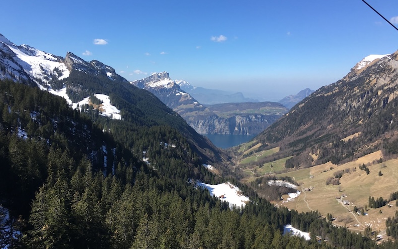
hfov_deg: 61.2
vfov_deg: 40.6
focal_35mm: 31
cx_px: 198
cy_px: 116
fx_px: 336
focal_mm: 4.15
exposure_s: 1/1261
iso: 25
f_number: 2.2
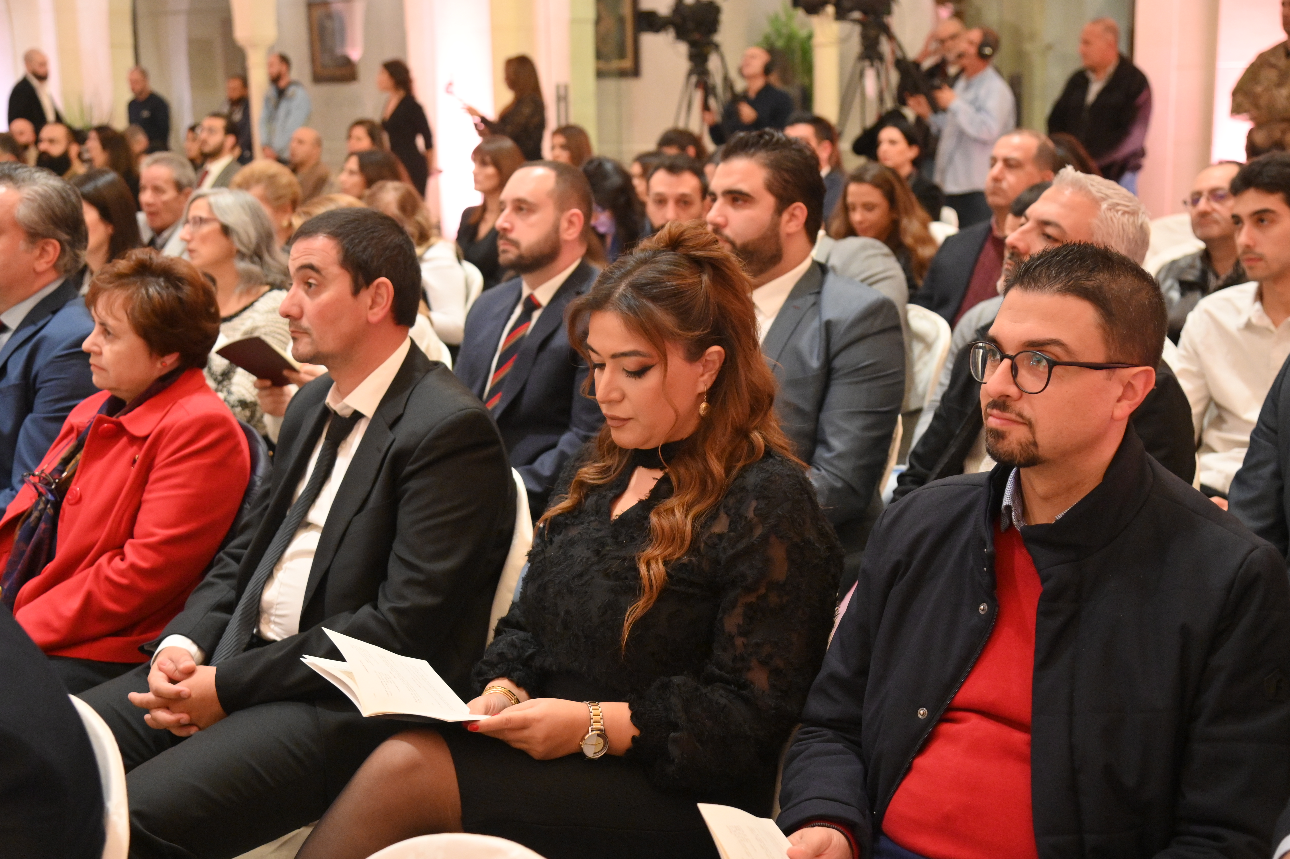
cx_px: 645
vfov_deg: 28.1
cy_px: 430
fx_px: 1719
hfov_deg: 41.1
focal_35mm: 48
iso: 5000
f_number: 4.5
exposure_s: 1/125
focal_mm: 48
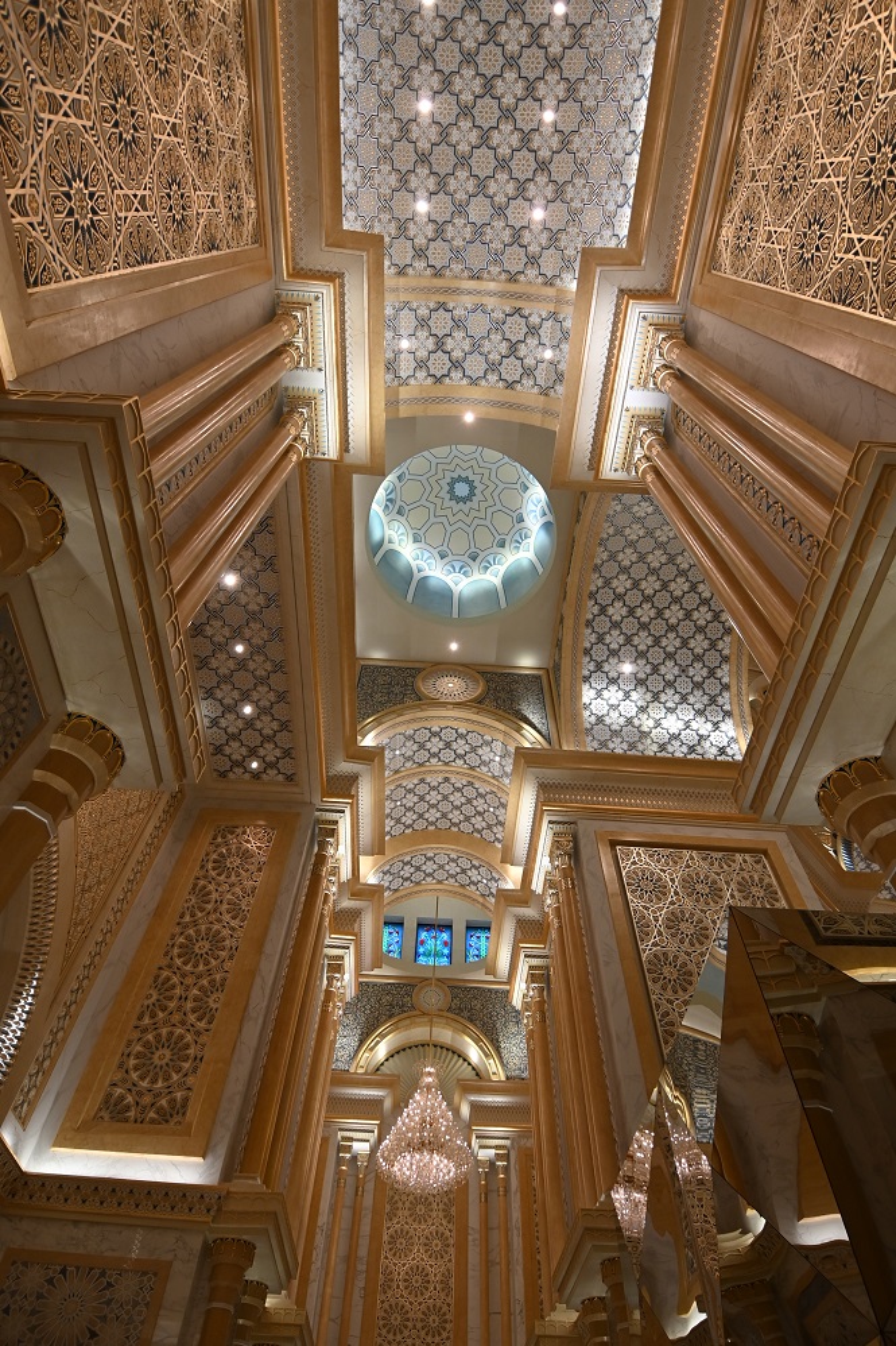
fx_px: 1232
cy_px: 673
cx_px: 448
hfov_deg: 40.0
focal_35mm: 33
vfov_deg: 57.2
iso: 400
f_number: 4
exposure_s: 1/160
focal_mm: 22
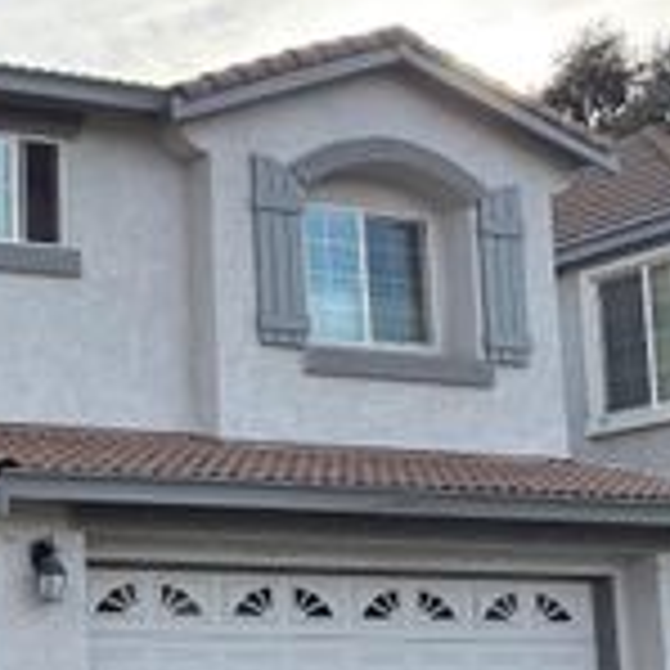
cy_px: 537
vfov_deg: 23.9
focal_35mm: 71
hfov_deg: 20.3
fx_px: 1555
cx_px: -378
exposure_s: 1/1901
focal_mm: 6.76
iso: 100
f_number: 1.78
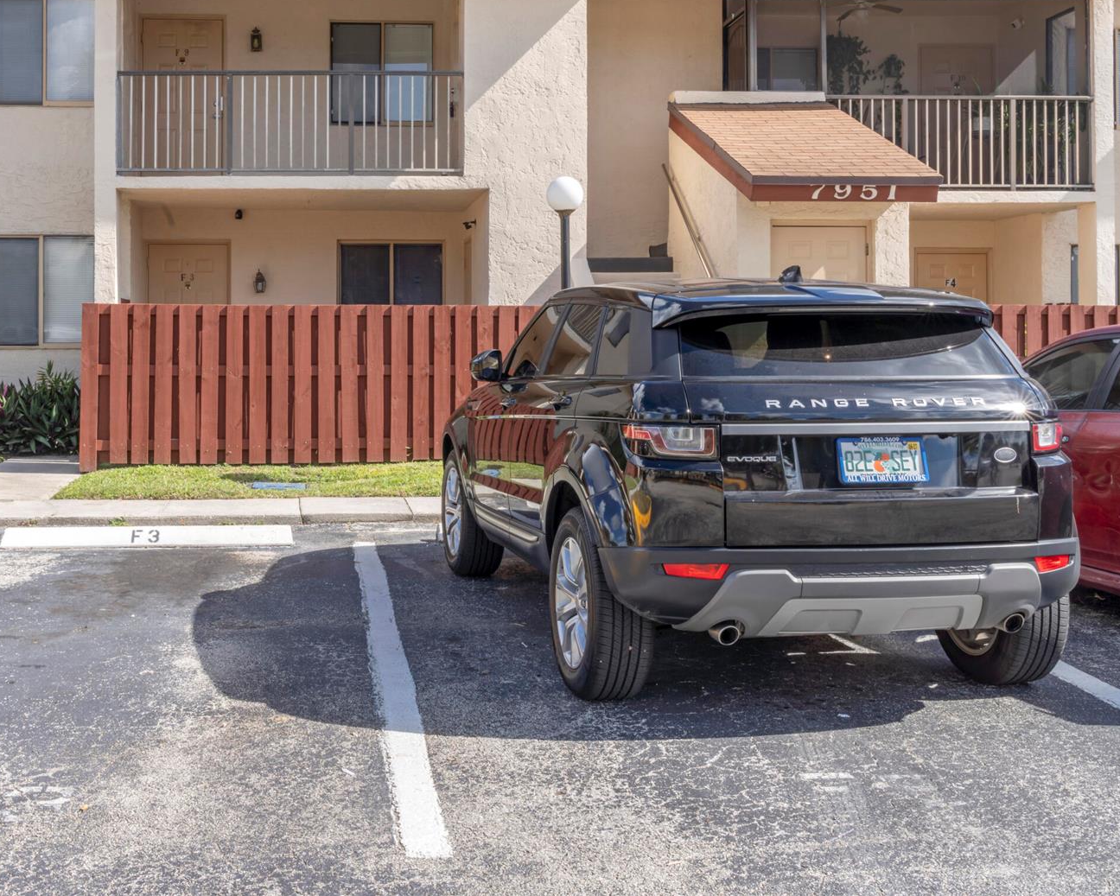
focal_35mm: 43
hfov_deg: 42.5
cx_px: 405
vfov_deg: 34.6
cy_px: 307
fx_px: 1425
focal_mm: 29
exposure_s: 1/20
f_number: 22
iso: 100
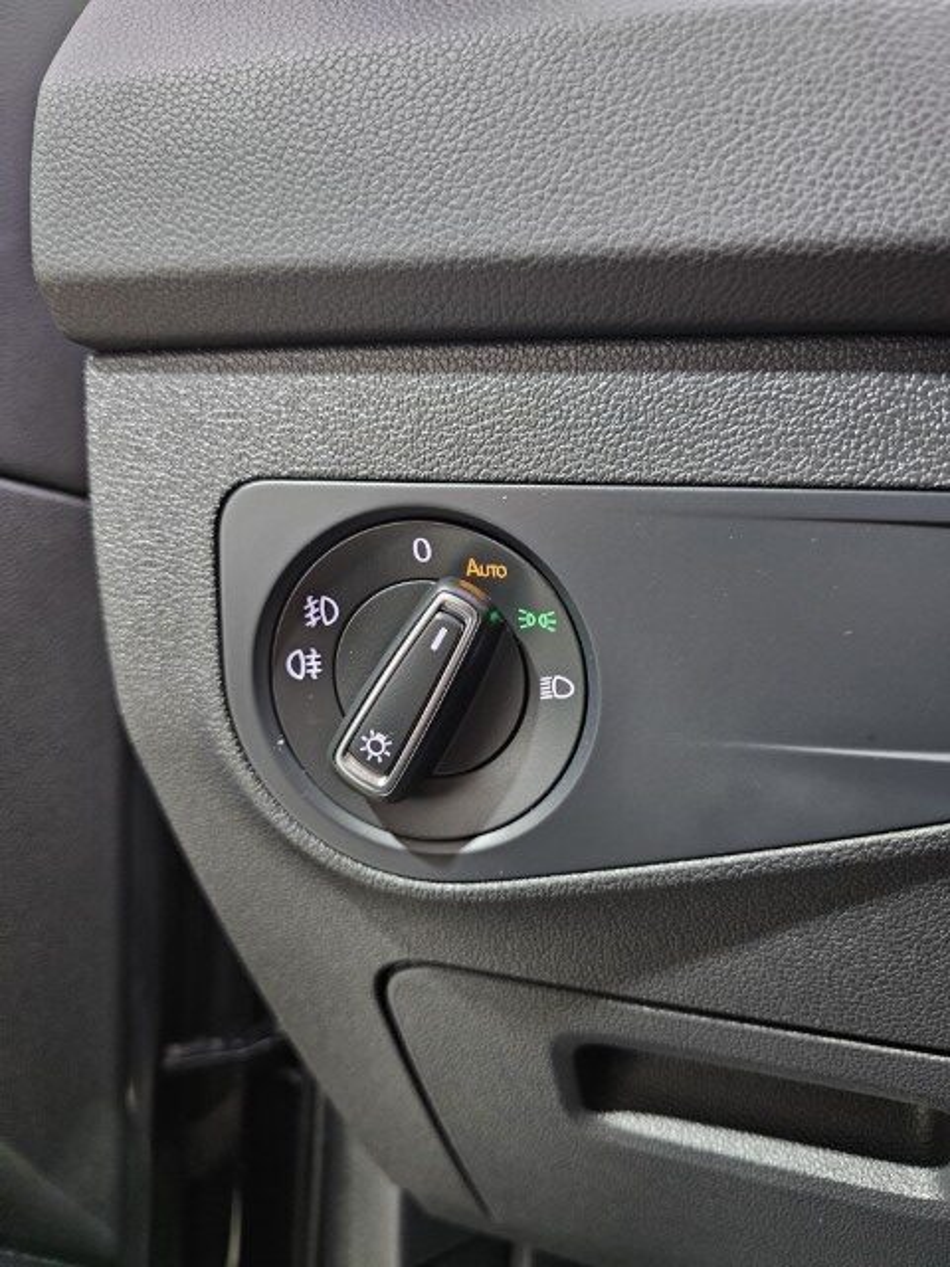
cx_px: 475
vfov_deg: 73.9
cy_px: 634
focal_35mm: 23
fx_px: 842
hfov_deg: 58.9
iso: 640
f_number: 1.7
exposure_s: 1/25
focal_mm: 6.3
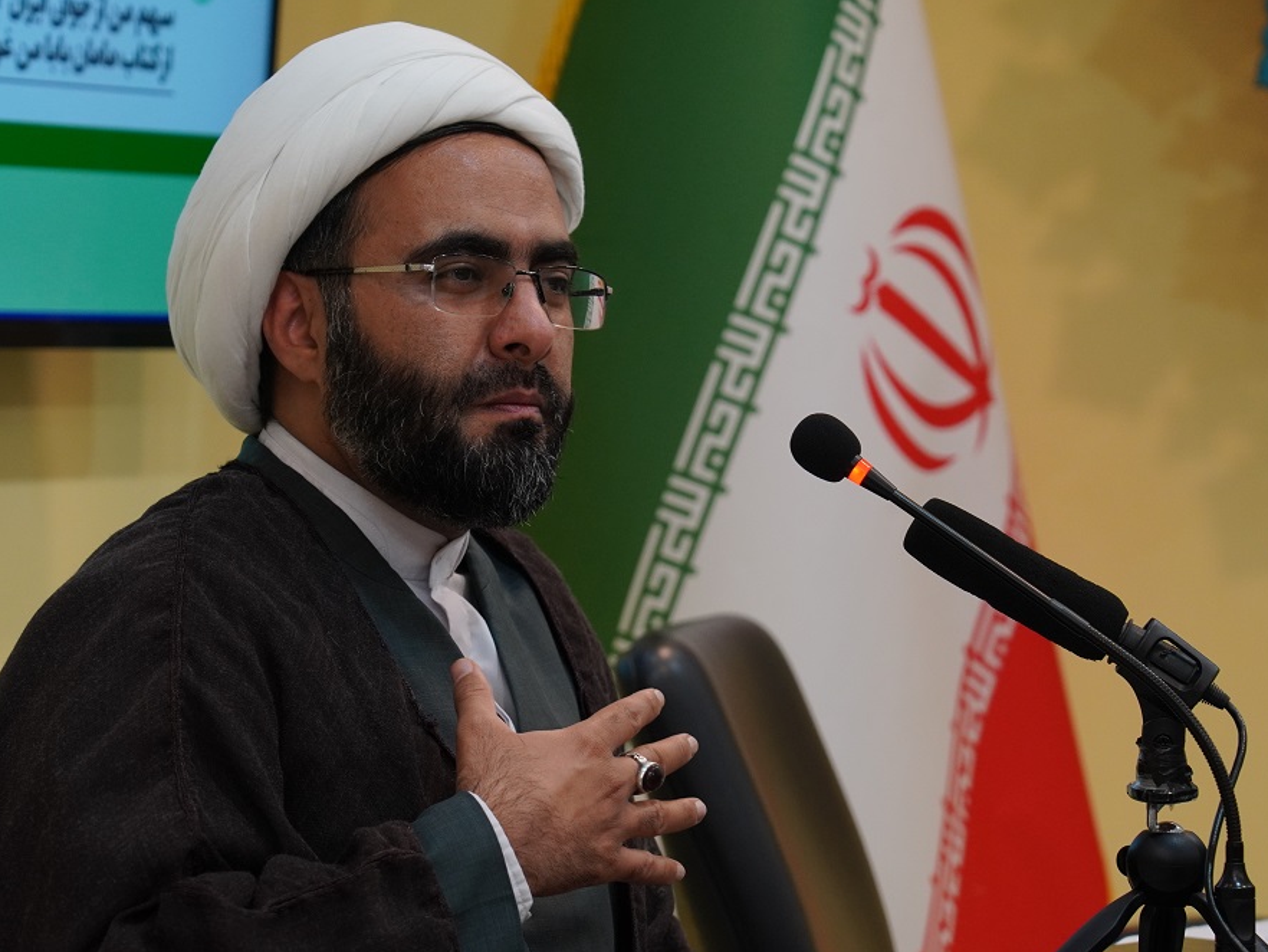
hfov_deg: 11.6
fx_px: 6229
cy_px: 477
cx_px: 648
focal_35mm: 170
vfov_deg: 8.7
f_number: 4.5
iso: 1000
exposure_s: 1/125
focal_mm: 104
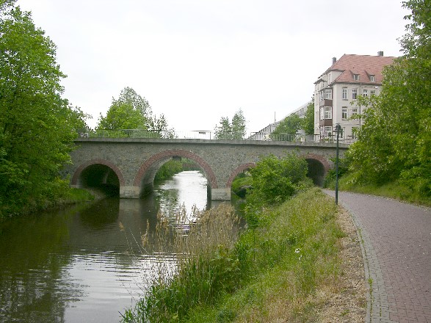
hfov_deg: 52.6
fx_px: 436
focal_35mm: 35
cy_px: 162
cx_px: 216
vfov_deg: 40.7
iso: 50
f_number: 4.5
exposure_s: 1/47.5
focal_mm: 8.9
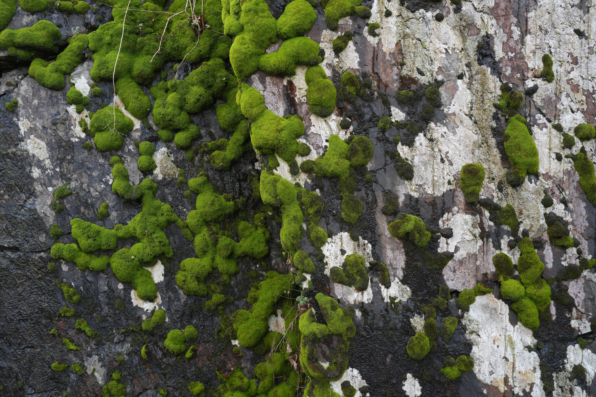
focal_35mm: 41
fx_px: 679
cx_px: 298
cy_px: 198
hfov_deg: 47.4
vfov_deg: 32.6
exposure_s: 1/125
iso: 400
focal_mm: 41
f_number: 5
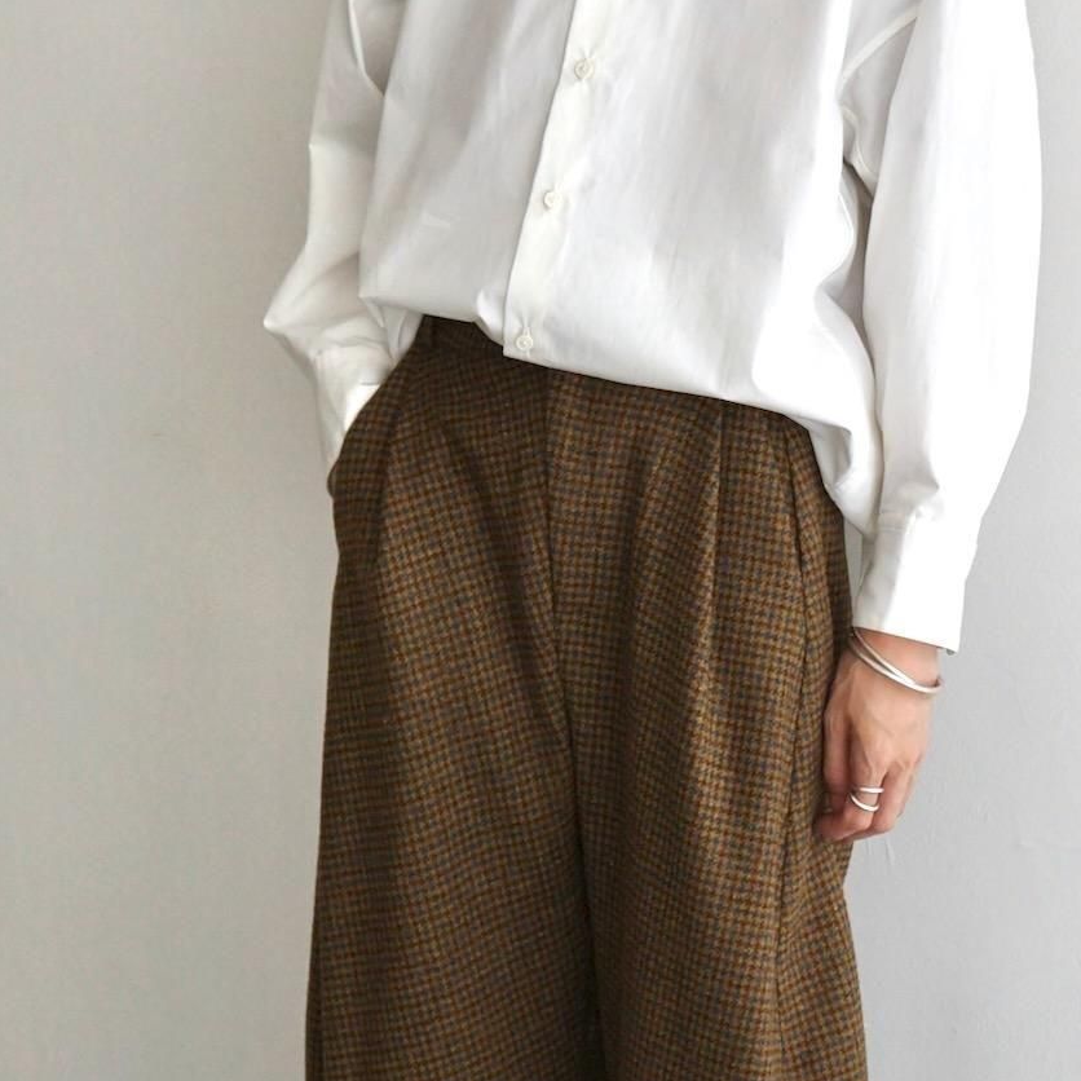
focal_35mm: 86
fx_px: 3038
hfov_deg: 20.2
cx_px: 626
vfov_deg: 20.1
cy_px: 767
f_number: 4.5
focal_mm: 47
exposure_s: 1/160
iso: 800
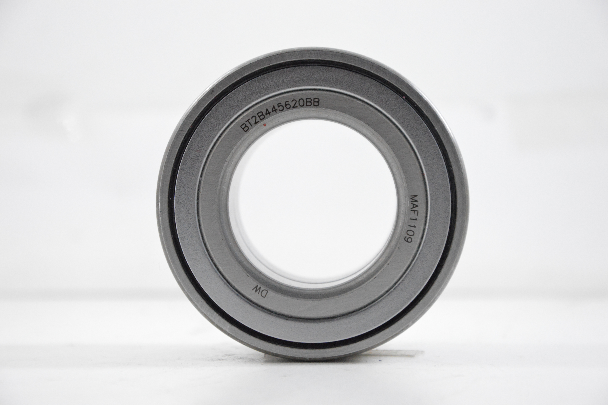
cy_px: 202
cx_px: 304
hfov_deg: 13.1
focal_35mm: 158
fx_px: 2658
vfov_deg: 8.7
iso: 3200
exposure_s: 1/100
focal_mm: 105
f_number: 7.1
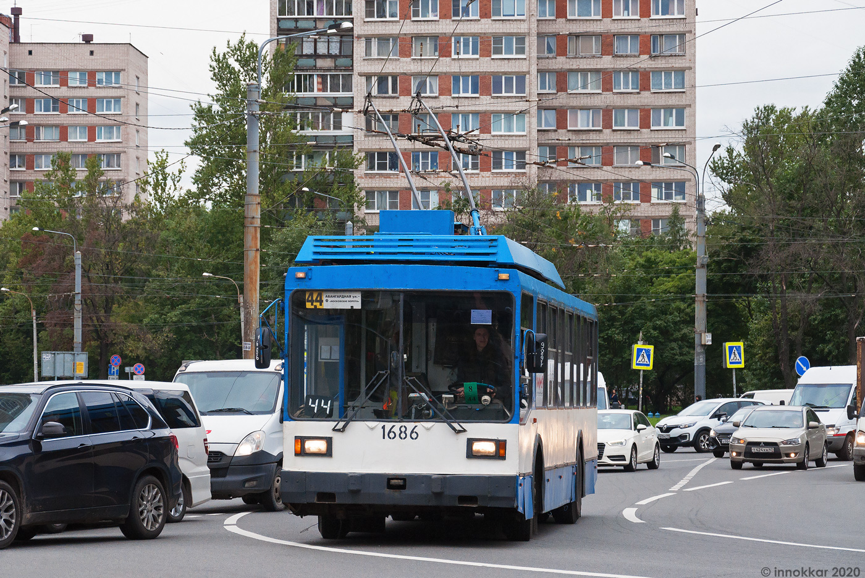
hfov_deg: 17.1
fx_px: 2885
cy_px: 289
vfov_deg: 11.4
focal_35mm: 120
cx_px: 432
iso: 800
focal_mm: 80
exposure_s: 1/1000
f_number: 5.3
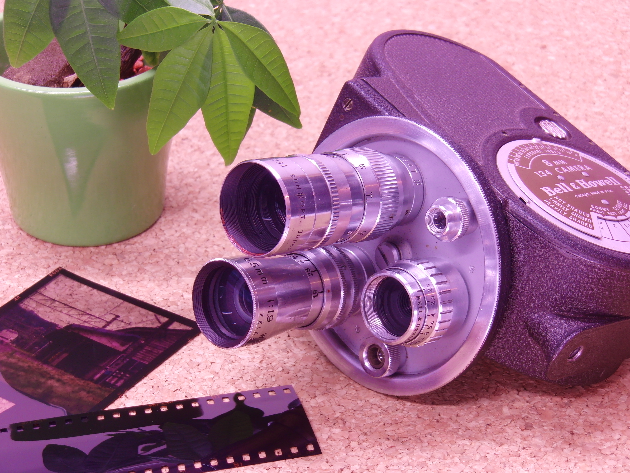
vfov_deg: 16.4
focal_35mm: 90
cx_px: 315
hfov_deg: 21.8
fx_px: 1638
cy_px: 236
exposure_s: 1/2.5
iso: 100
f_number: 4.8
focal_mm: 16
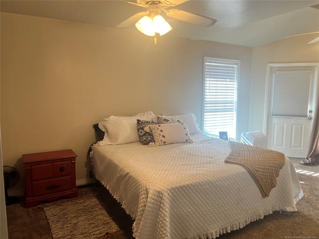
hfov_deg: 67.3
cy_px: 120
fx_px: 240
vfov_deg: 53.1
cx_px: 160
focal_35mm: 26
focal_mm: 5.7
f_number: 1.5
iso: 125
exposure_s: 1/120
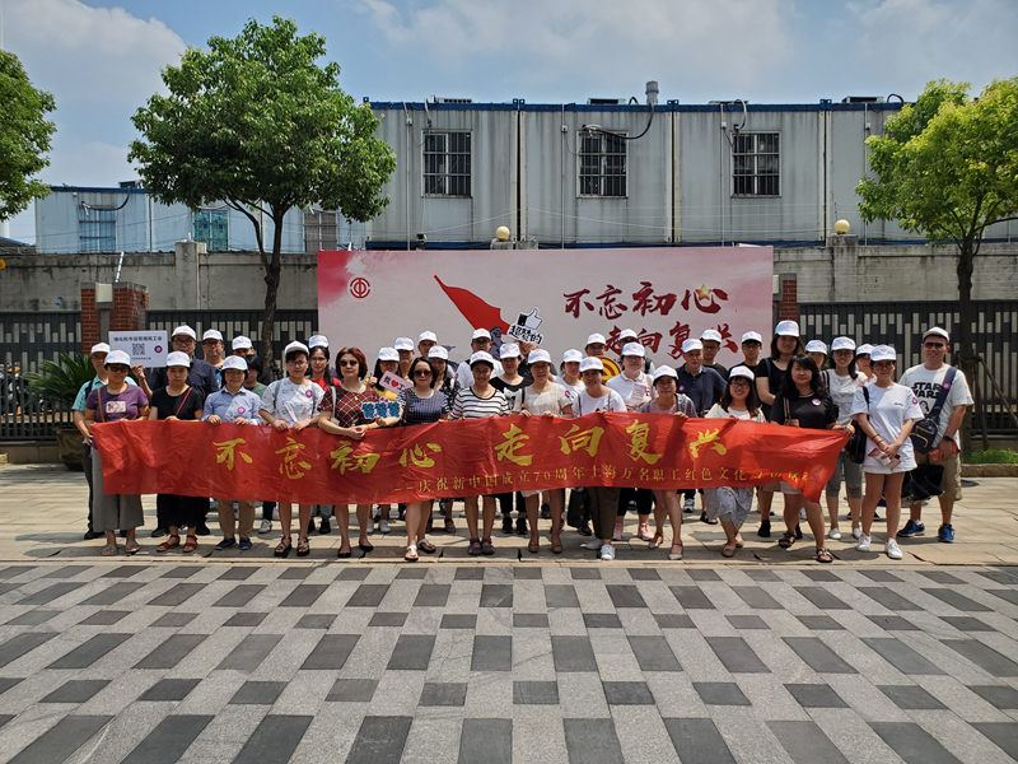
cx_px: 509
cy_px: 382
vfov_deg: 53.1
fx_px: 765
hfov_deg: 67.3
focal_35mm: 26
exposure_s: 1/1567
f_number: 2.4
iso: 50
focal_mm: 4.3
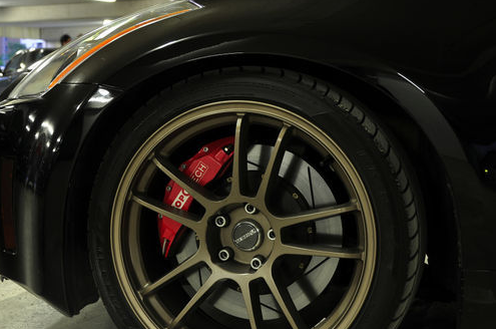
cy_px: 192
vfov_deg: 20.5
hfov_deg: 30.4
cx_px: 180
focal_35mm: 66
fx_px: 908
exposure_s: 1
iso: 200
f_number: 7.1
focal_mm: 34
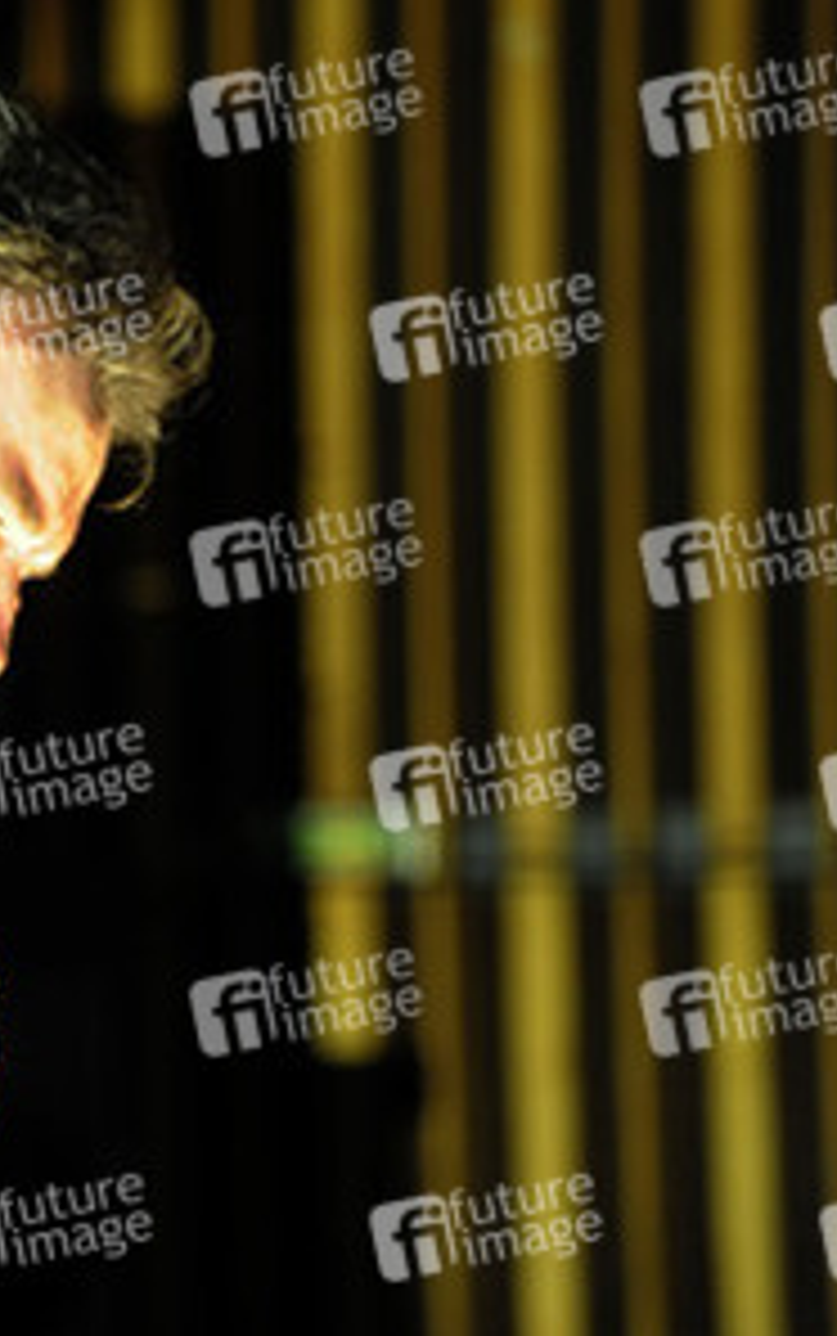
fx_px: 9293
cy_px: 666
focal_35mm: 255
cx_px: -83
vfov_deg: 8.2
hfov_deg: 5.1
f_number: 5.6
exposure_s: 1/50
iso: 3200
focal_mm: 165
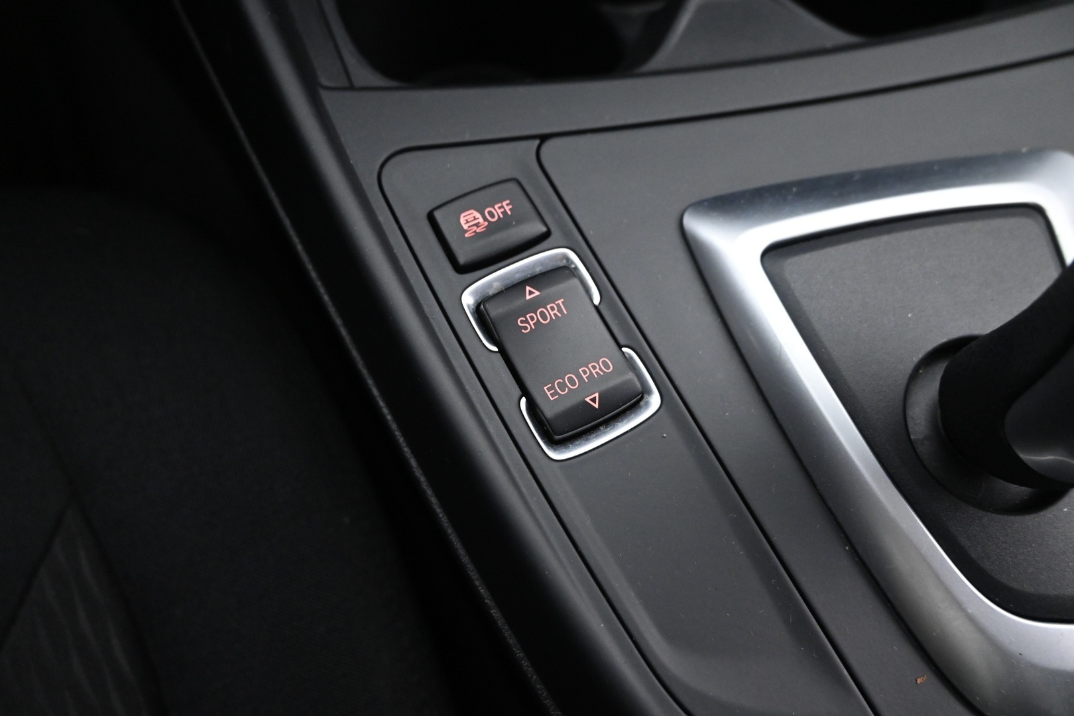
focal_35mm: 28
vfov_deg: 46.8
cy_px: 358
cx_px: 537
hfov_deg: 65.9
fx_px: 828
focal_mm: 18.5
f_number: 3.8
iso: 2500
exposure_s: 1/13
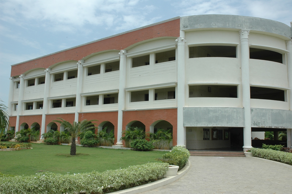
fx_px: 267
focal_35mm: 33
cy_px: 97
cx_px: 146
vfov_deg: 39.9
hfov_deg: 57.3
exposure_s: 1/125
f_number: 16
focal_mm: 22
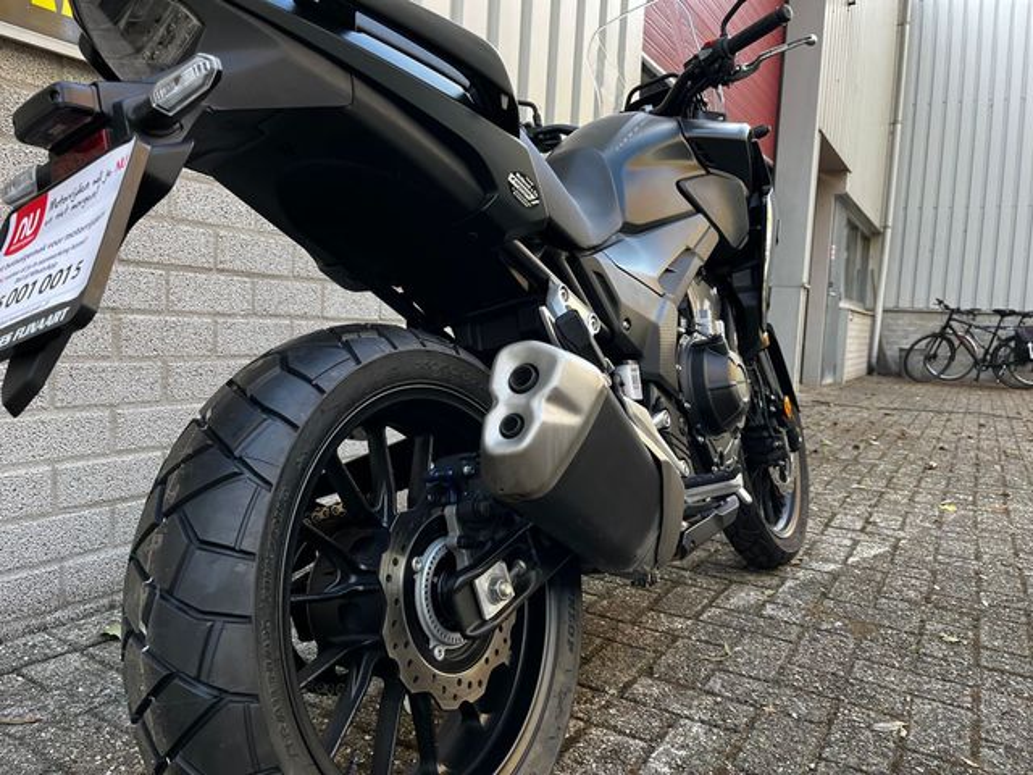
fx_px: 776
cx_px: 516
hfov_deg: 67.3
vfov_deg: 53.1
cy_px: 388
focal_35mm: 26
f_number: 1.6
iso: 100
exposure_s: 1/122
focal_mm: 5.1
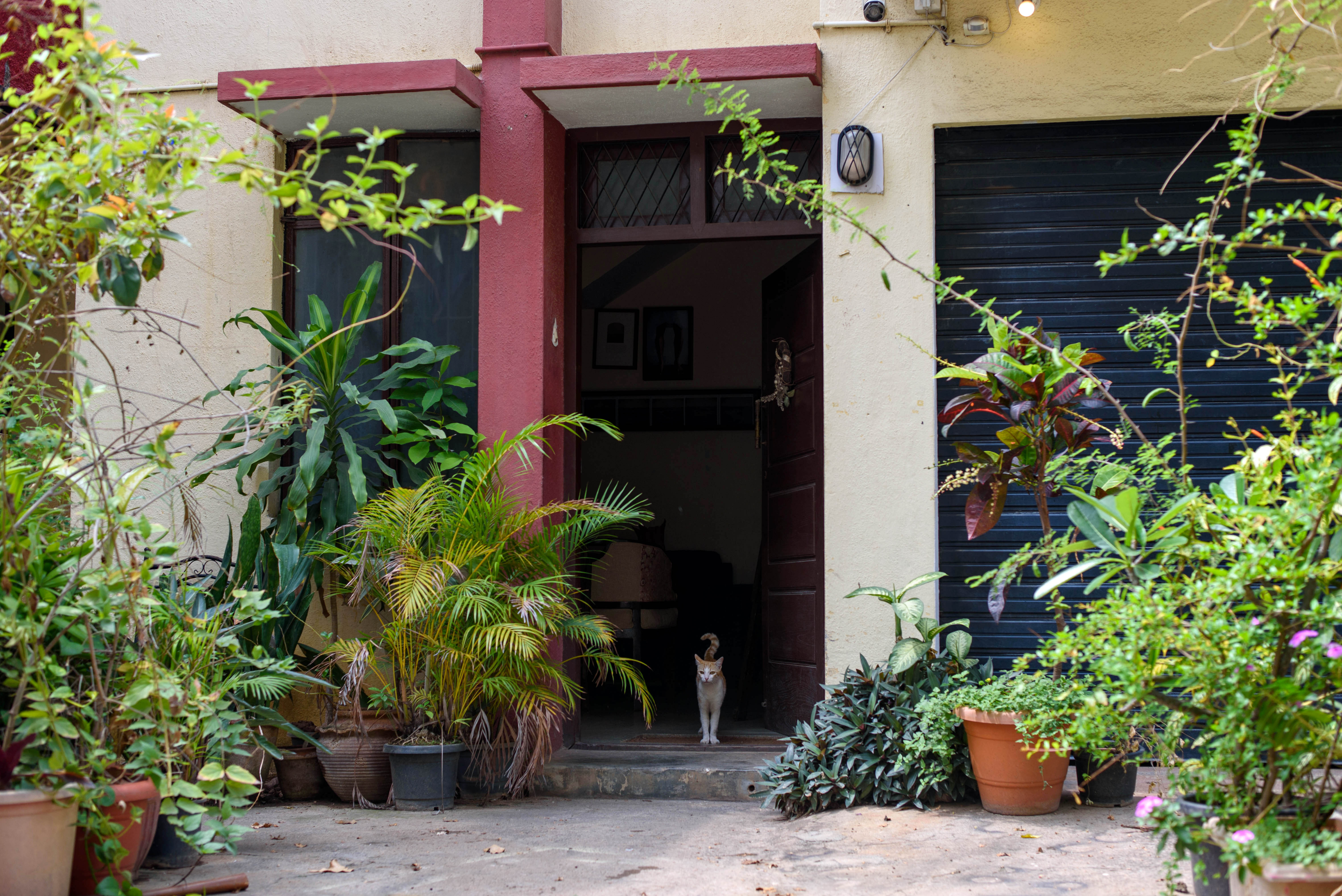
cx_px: 671
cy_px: 448
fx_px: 1865
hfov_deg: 39.6
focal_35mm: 50
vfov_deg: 27.0
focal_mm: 50
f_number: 3.5
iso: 100
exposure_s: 1/400
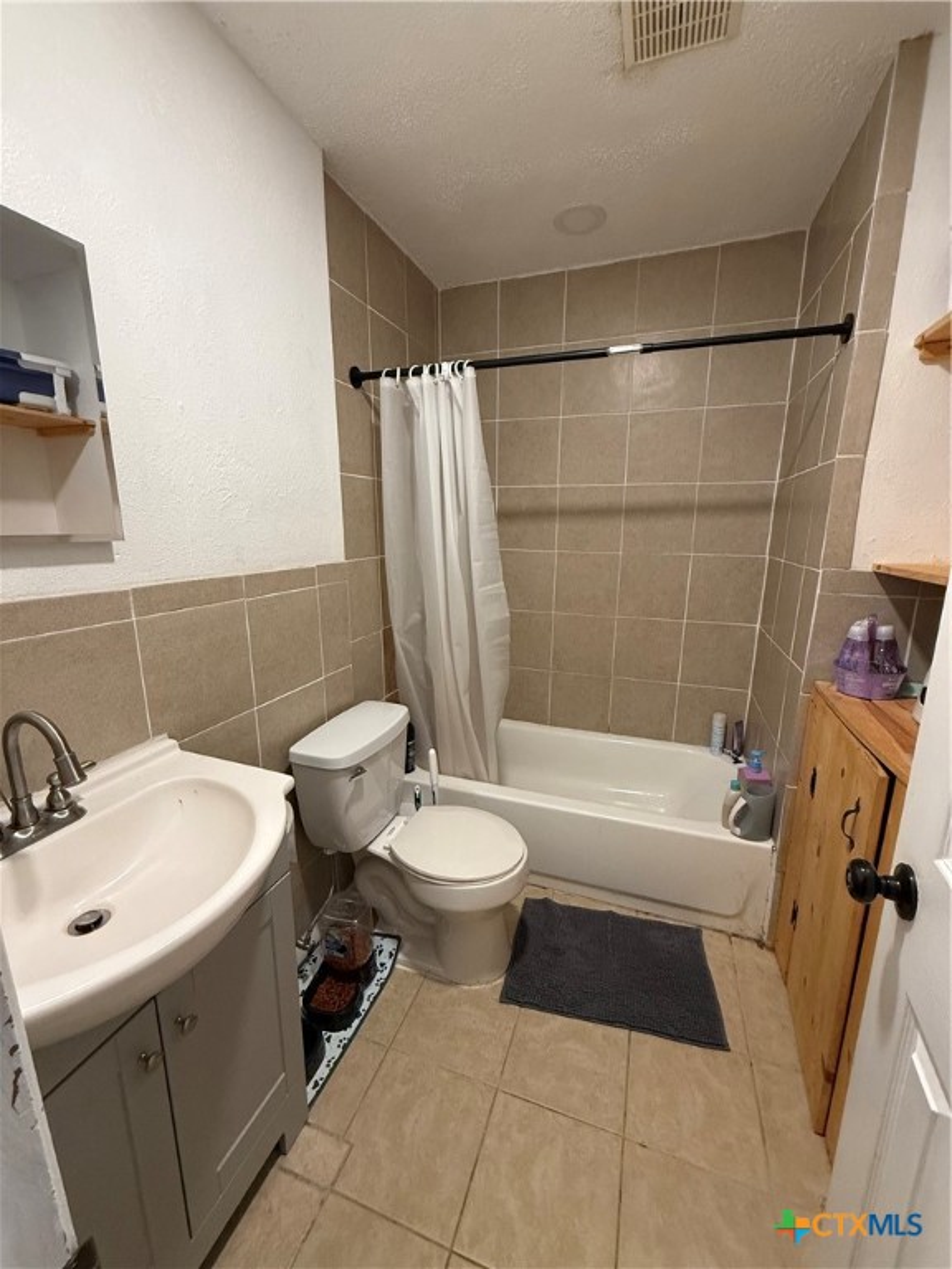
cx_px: 476
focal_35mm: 14
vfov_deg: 102.1
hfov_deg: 85.7
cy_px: 634
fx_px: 513
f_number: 2.2
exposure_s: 1/60
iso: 320
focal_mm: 2.22
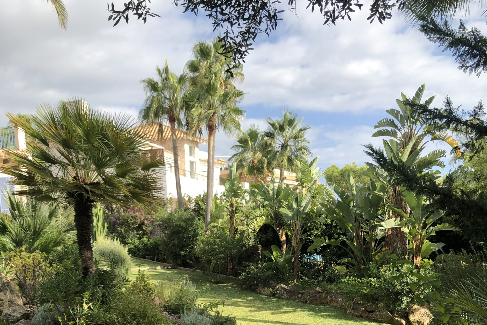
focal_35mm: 39
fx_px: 527
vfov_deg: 32.9
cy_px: 275
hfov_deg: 49.6
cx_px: 244
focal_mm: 3.99
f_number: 1.8
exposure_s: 1/1263
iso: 20
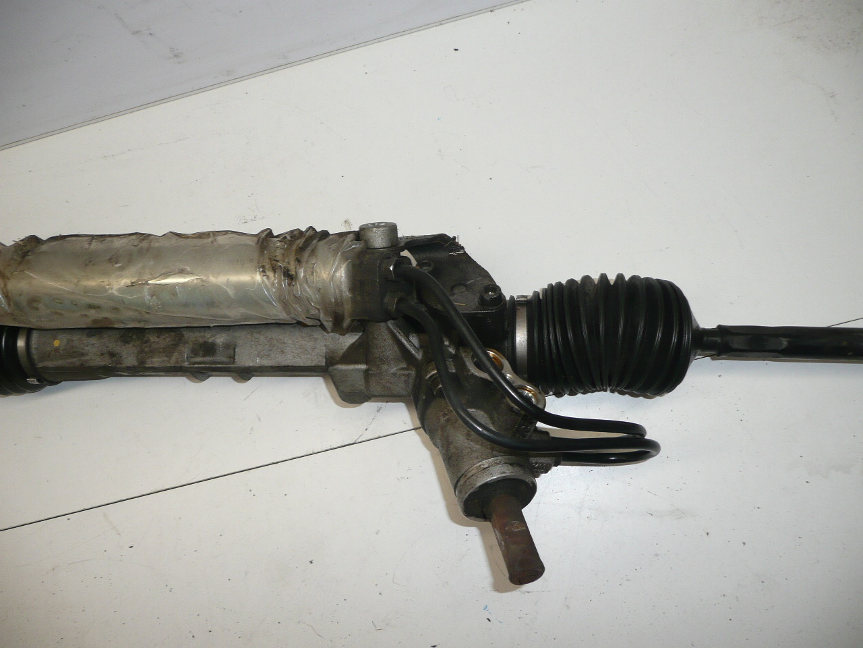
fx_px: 698
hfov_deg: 63.4
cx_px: 432
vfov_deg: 49.7
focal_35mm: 28
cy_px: 324
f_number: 3.3
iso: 100
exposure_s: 1/100
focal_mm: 4.6
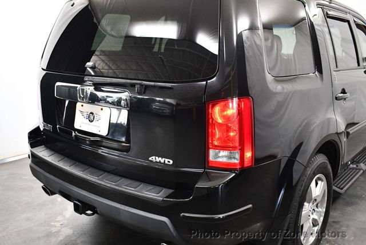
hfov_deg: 53.1
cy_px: 122
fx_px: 366
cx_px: 183
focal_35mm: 36
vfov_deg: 36.9
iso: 2000
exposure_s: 1/125
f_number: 3.5
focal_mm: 18
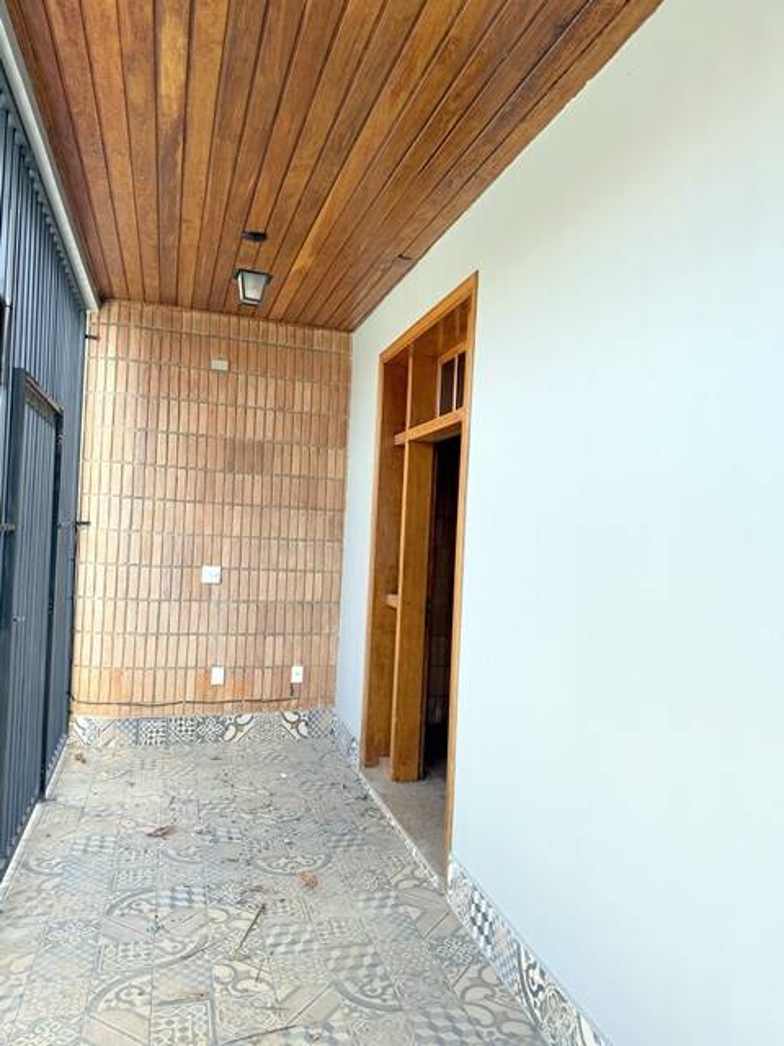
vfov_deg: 71.6
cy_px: 523
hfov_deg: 56.8
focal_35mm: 24
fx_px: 725
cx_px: 392
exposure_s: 1/445
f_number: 1.78
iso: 80
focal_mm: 6.76
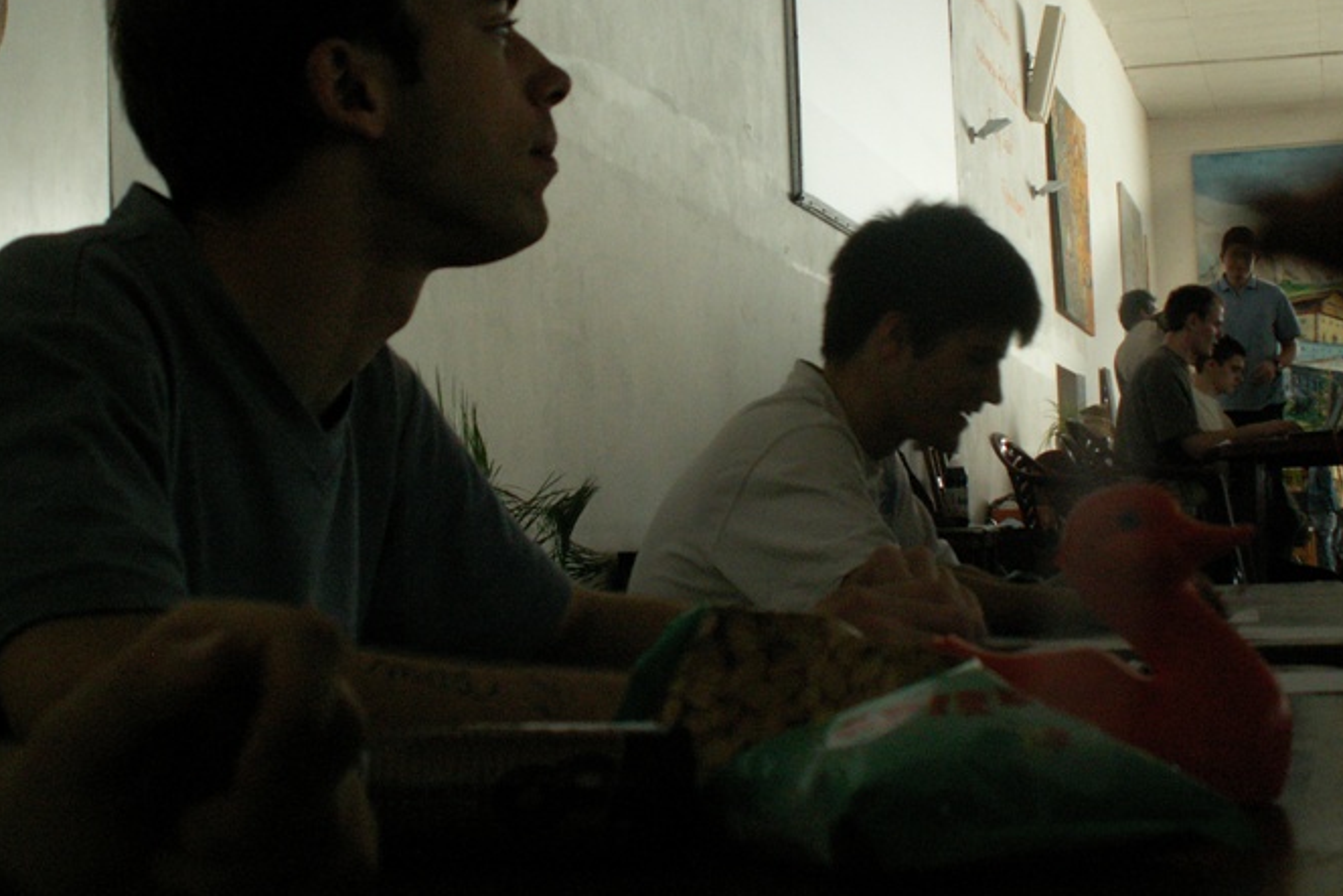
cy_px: 310
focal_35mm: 64
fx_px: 2387
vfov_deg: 21.2
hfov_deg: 31.4
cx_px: 612
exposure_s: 1/30
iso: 160
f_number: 3.2
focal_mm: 8.53
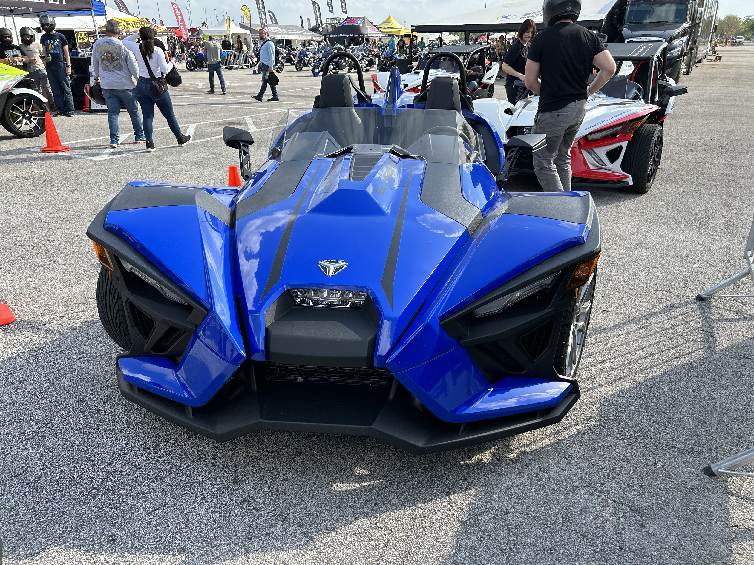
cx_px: 377
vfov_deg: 53.1
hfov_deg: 67.3
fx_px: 566
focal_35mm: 26
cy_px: 282
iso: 50
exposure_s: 1/1377
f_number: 1.5
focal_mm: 5.7
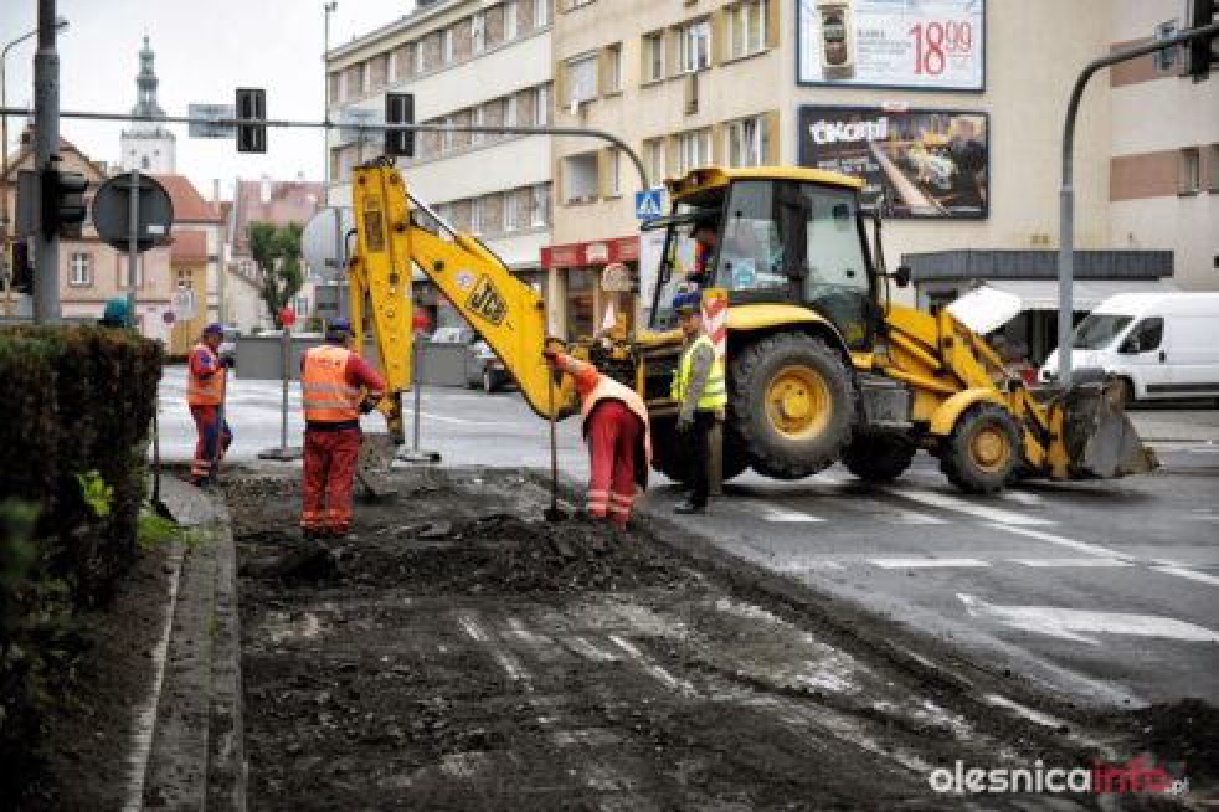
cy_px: 406
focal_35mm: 70
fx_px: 2369
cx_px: 610
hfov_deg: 28.9
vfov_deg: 19.4
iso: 640
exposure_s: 1/1000
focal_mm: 70
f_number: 2.8
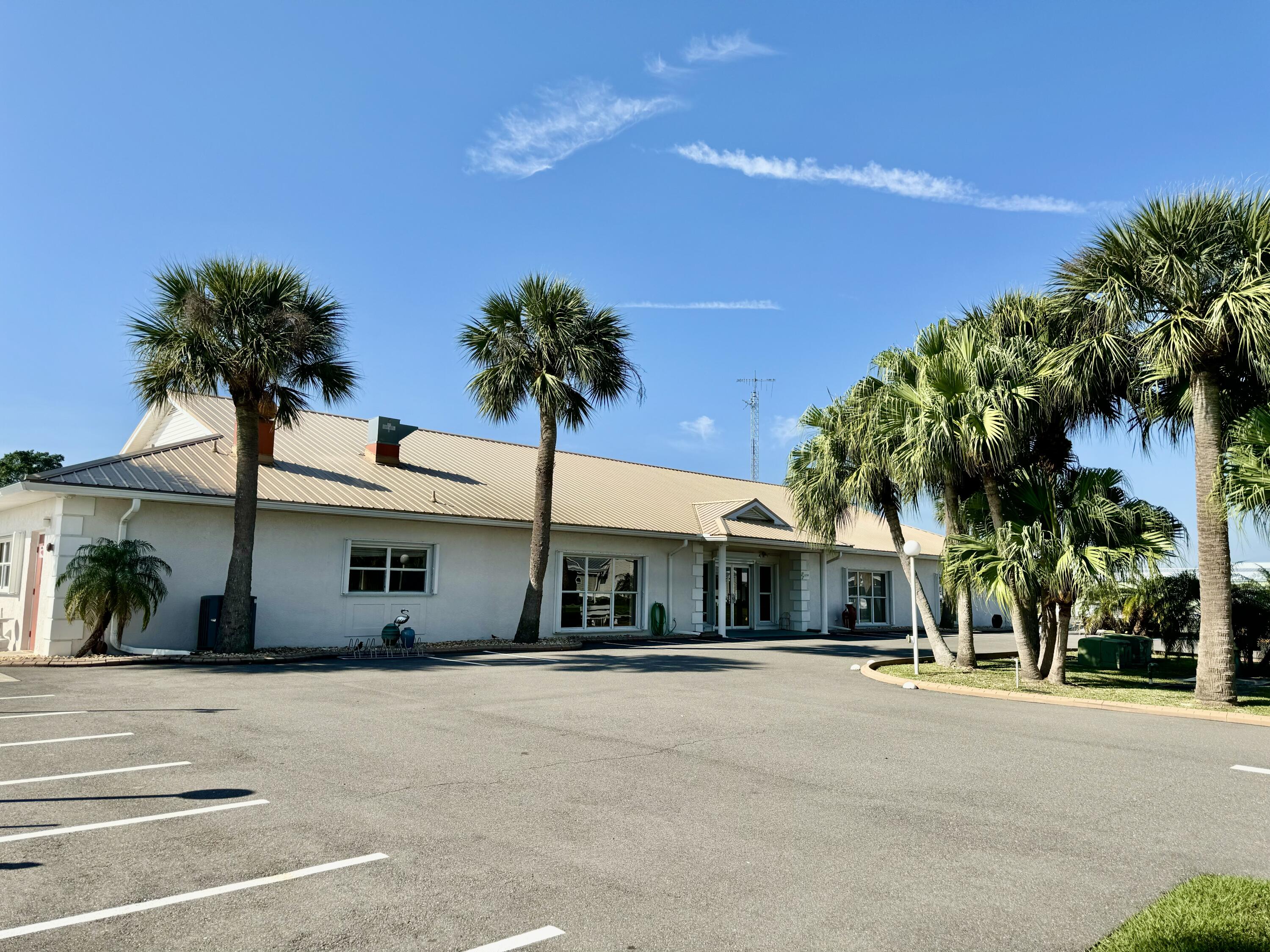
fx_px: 881
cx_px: 635
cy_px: 476
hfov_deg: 71.6
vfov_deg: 56.8
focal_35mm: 24
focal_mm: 6.86
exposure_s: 1/4950
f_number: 1.78
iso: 80
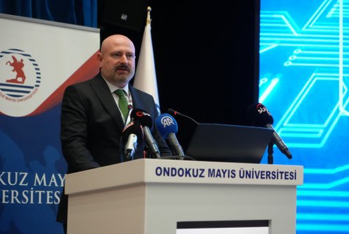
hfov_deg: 28.4
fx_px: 689
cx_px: 173
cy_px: 118
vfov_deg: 19.2
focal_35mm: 71
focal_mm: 70
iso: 6400
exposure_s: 1/160
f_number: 4
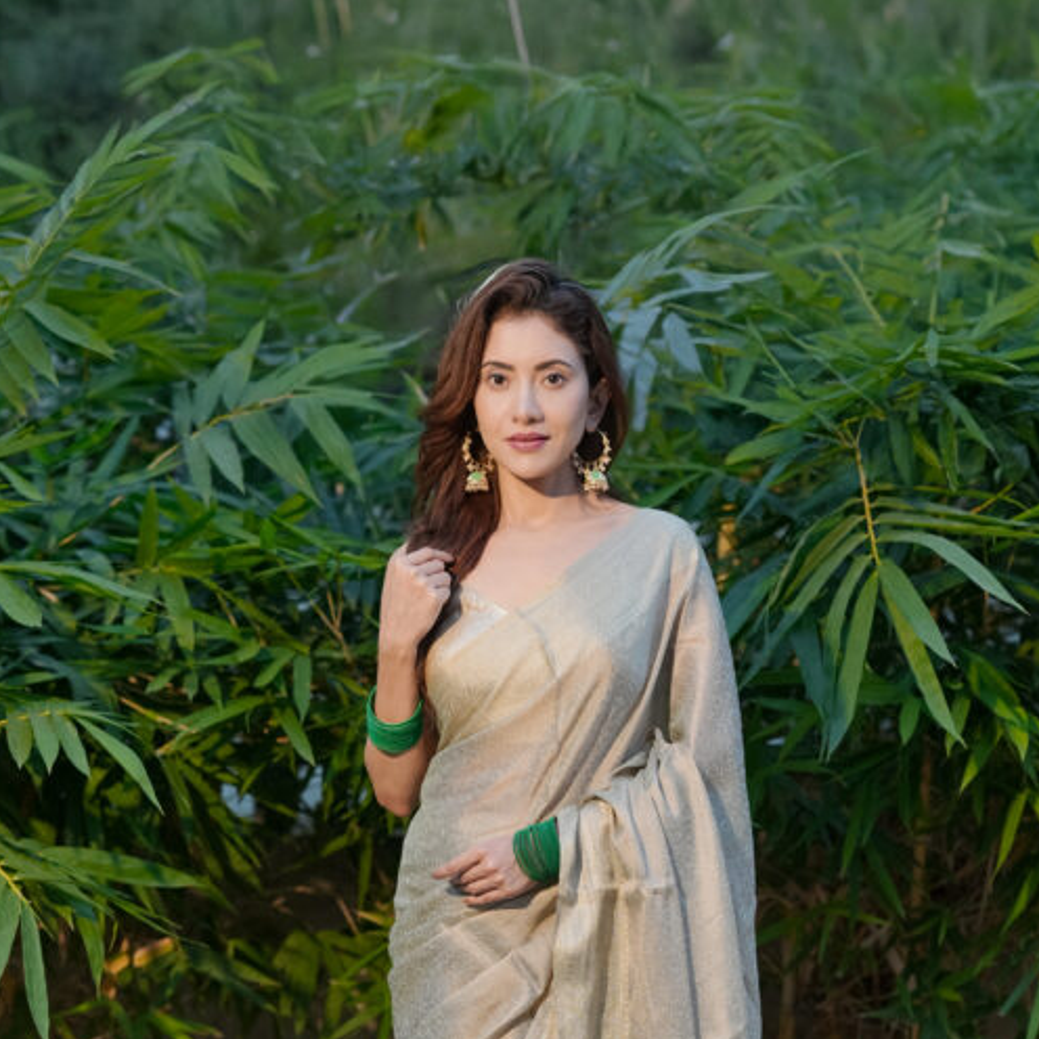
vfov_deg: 13.2
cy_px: 922
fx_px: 4449
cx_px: 503
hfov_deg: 13.3
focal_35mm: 131
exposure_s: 1/800
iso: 800
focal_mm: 85
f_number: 2.2
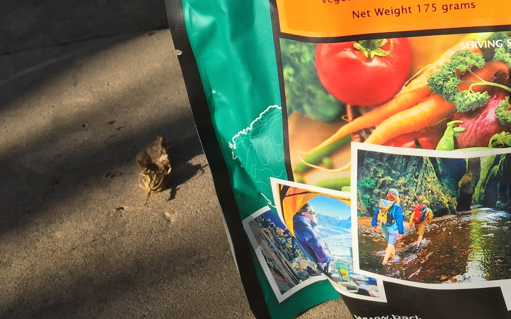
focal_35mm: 64
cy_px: -28
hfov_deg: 31.1
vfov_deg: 19.5
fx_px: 891
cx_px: 414
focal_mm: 4.15
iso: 32
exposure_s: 1/1799
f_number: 2.2
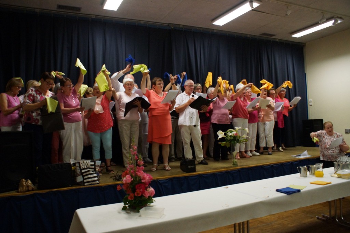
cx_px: 175
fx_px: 292
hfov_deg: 61.9
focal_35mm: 30
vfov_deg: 43.6
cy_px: 116
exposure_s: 1/125
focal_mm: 20
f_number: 4
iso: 1600
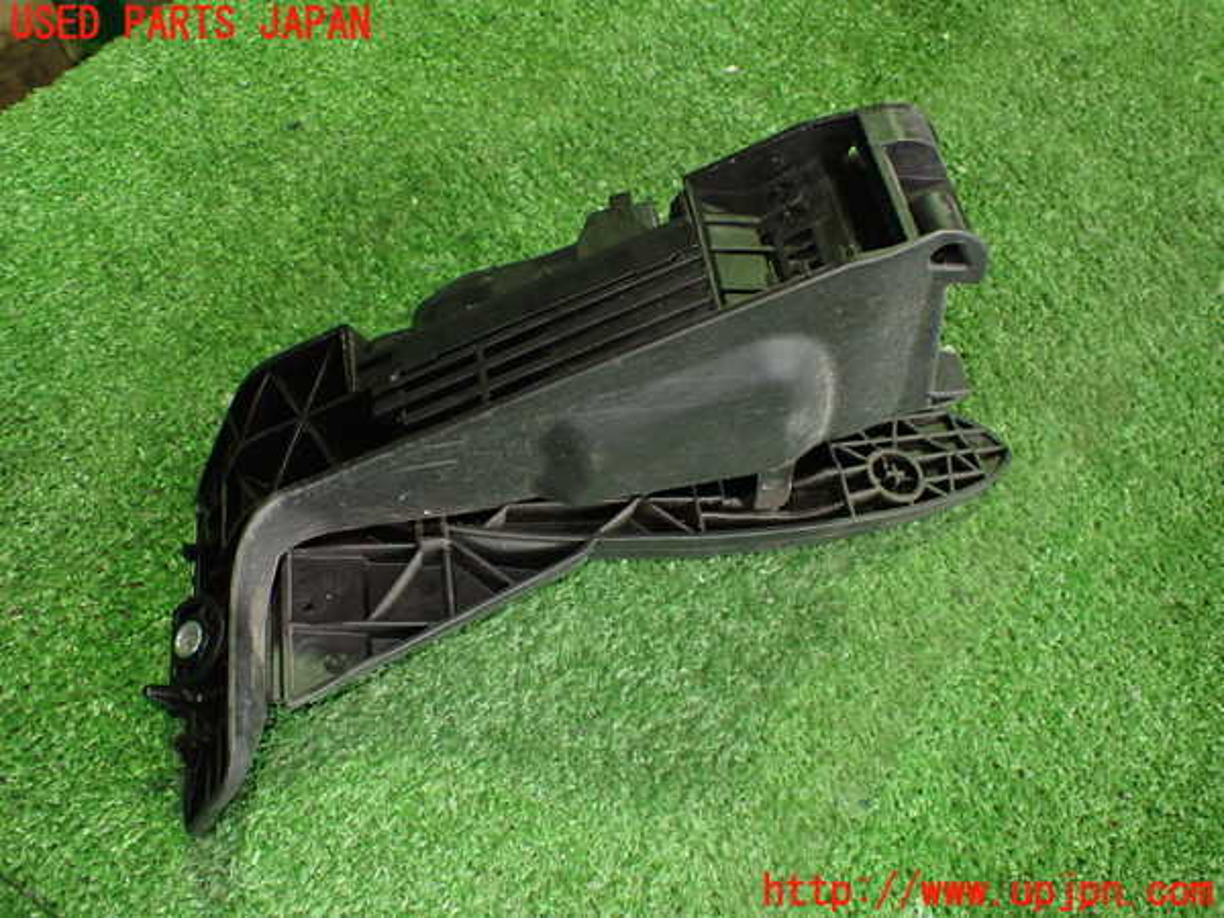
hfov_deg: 60.0
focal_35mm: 30
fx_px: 1061
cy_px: 459
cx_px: 612
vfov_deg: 46.8
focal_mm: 5.4
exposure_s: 1/50
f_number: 2.3
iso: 800
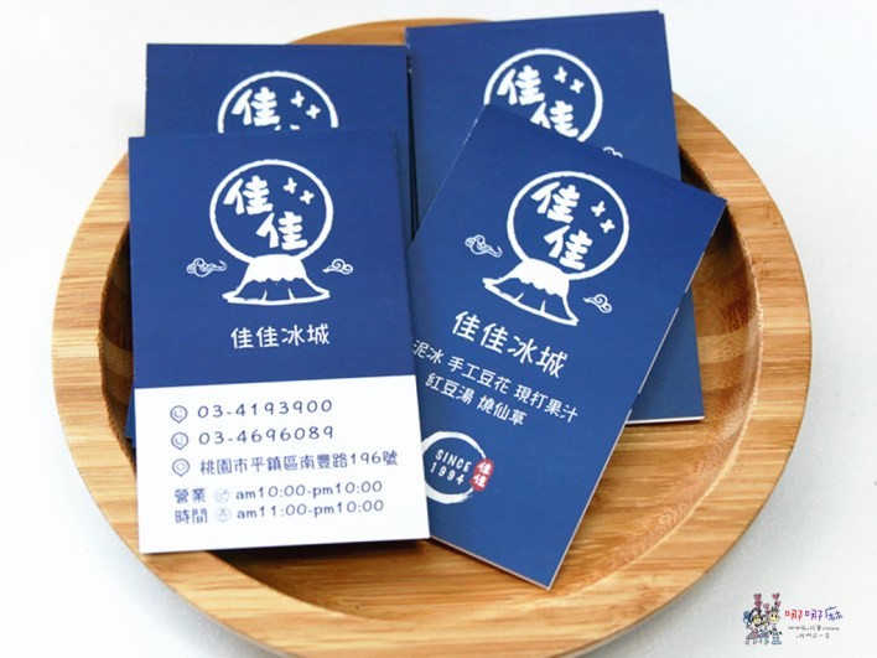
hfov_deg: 24.4
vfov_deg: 18.4
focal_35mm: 80
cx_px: 438
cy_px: 329
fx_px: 2027
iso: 800
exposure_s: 1/100
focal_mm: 40
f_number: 4.7
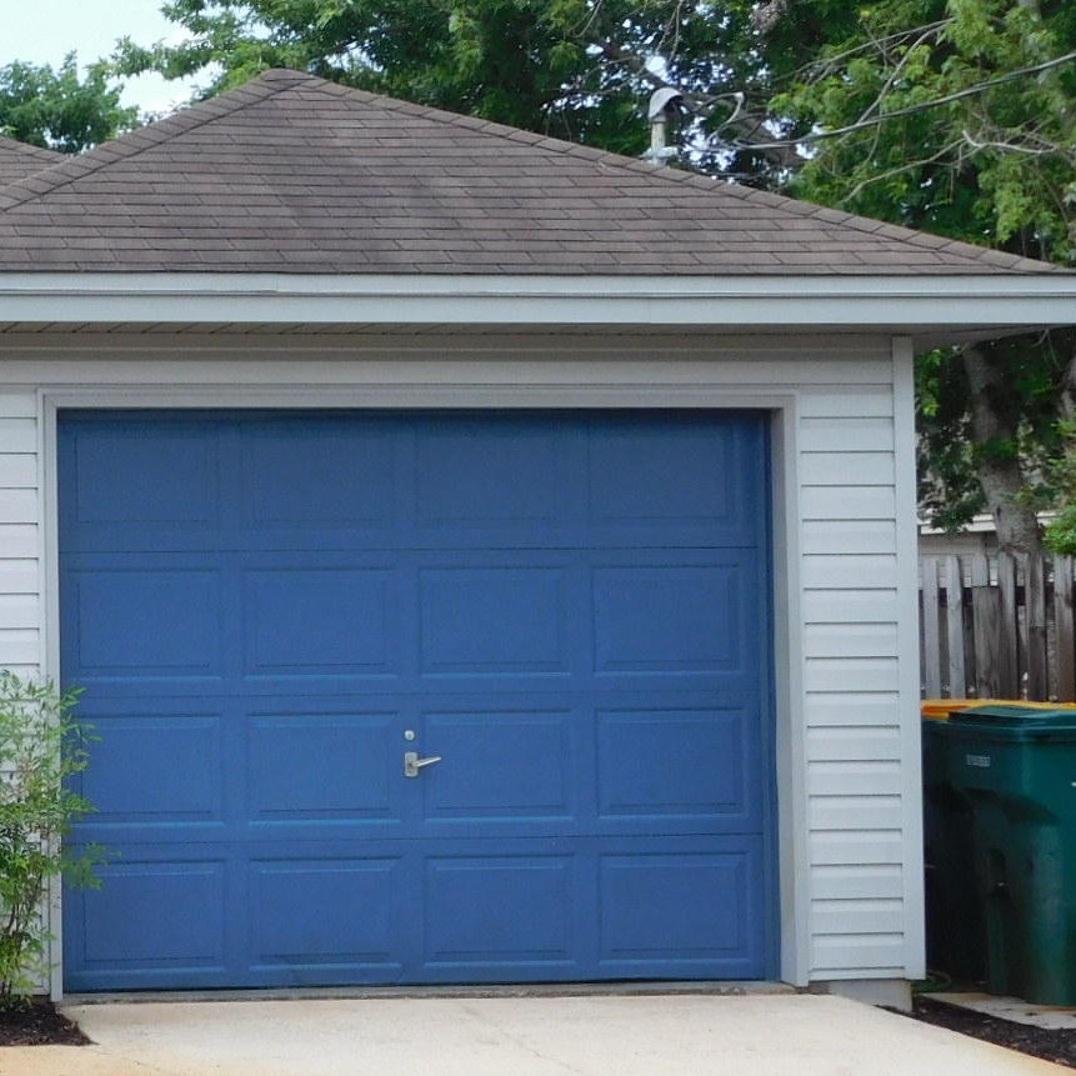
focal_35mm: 84
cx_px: -249
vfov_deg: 20.6
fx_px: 2954
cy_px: 495
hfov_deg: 19.3
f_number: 3.5
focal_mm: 6.3
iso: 125
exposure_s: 1/800
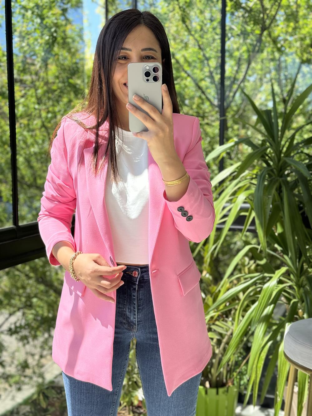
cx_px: 156
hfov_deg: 30.3
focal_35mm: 48
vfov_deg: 39.7
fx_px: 577
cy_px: 208
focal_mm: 6.76
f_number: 1.78
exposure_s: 1/420
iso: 64
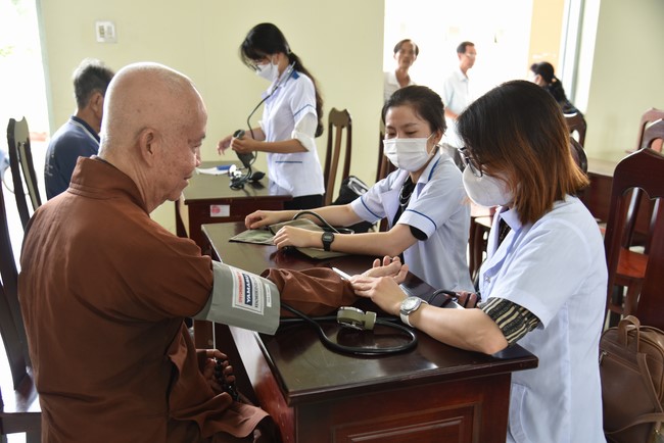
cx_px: 332
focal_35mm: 34
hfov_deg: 55.8
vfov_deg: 38.9
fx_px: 627
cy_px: 222
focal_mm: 34
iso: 450
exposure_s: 1/60
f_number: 4
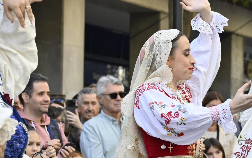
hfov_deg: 10.5
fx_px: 1366
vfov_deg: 6.6
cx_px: 127
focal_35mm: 199
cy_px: 107
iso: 500
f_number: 5.6
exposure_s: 1/400
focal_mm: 73
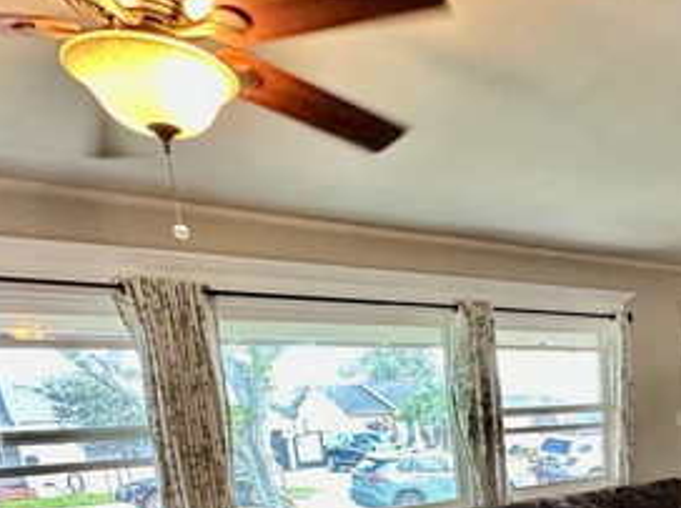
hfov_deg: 50.8
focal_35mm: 33
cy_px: 564
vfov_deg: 36.1
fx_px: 648
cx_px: 576
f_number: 2.2
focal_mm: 2.22
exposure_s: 1/60
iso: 320
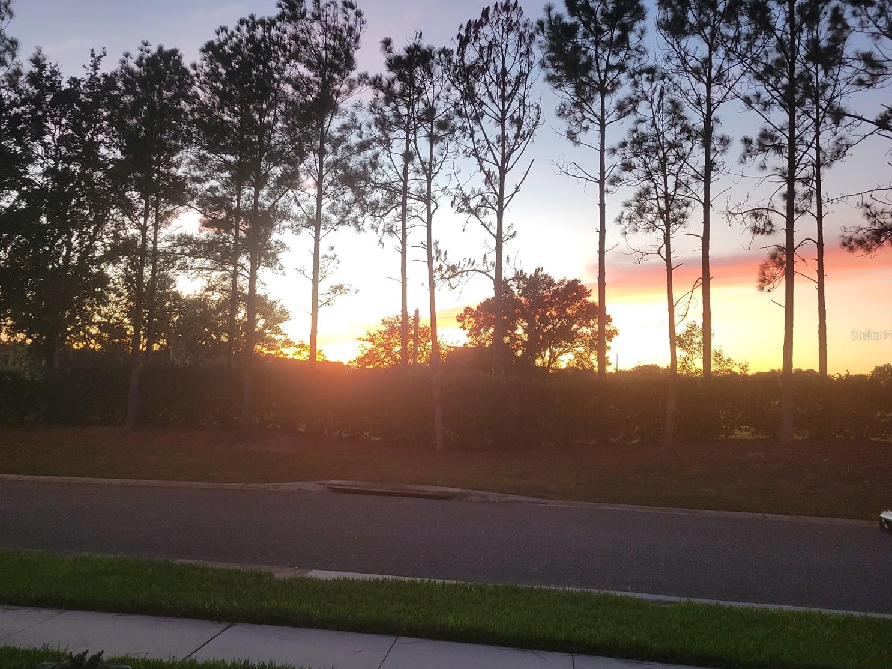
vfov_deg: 49.7
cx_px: 427
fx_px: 721
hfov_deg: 63.4
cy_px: 334
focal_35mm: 28
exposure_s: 1/120
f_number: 1.8
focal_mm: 5.4
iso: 200
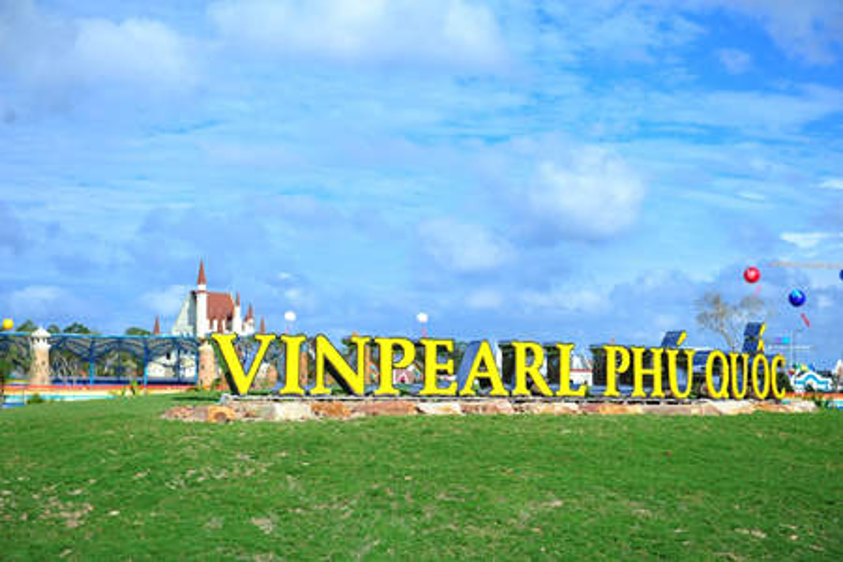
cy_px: 281
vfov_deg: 19.5
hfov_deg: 28.8
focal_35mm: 70
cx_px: 422
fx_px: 1639
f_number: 4
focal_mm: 70
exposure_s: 1/1600
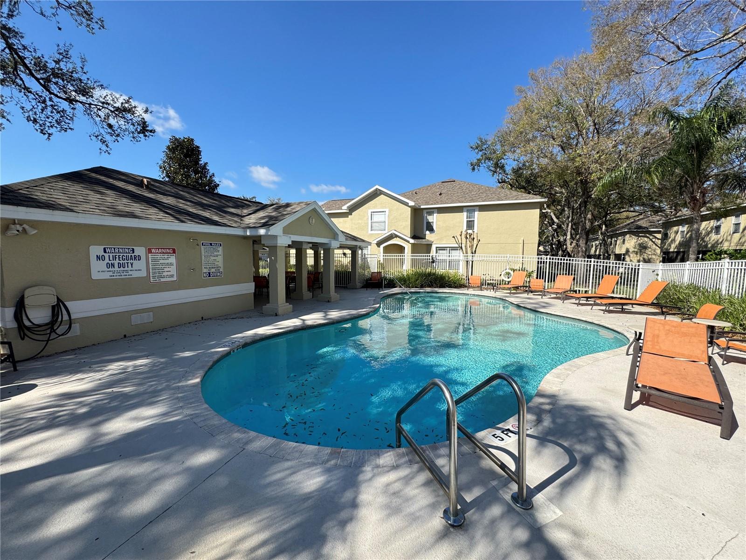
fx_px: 302
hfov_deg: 102.1
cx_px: 373
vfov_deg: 85.7
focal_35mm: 14
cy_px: 280
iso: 50
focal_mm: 2.22
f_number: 2.2
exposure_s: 1/1477
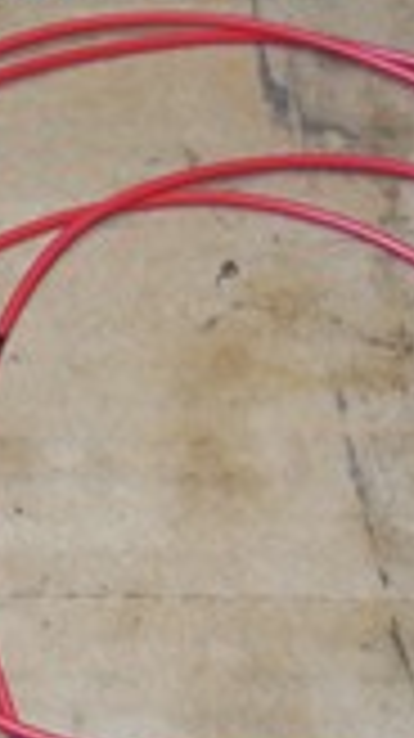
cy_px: 400
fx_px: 2503
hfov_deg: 9.2
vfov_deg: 16.8
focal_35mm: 128
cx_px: -216
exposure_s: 1/30
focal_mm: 7.7
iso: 125
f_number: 3.8
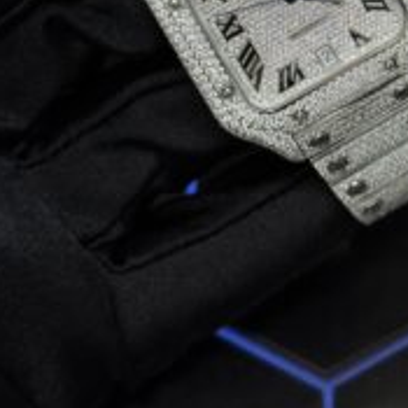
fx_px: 1293
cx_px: 298
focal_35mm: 97
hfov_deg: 17.8
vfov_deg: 17.5
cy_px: -12
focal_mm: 6.76
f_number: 1.78
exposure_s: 1/70
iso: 80
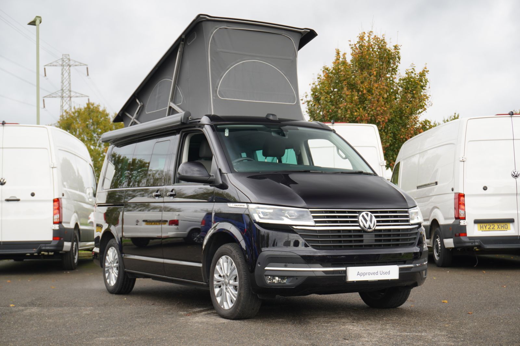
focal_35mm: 54
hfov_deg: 36.9
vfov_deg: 25.0
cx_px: 260
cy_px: 173
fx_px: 779
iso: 100
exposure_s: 1/60
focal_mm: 36
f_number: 5.6
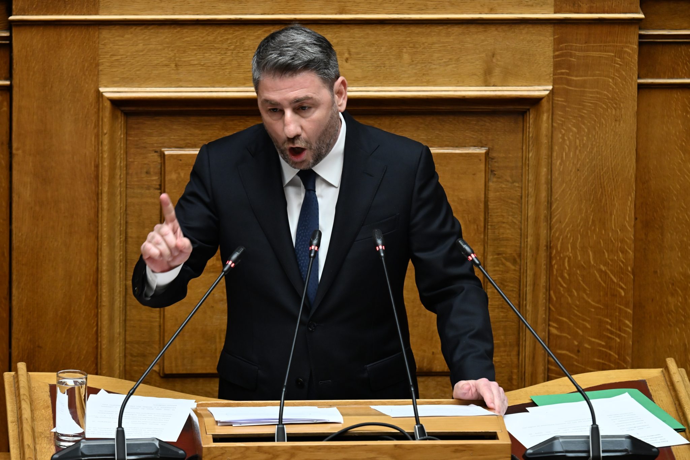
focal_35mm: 410
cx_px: 345
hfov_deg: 5.0
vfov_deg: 3.4
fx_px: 7857
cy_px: 230
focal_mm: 410
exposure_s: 1/250
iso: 3200
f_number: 6
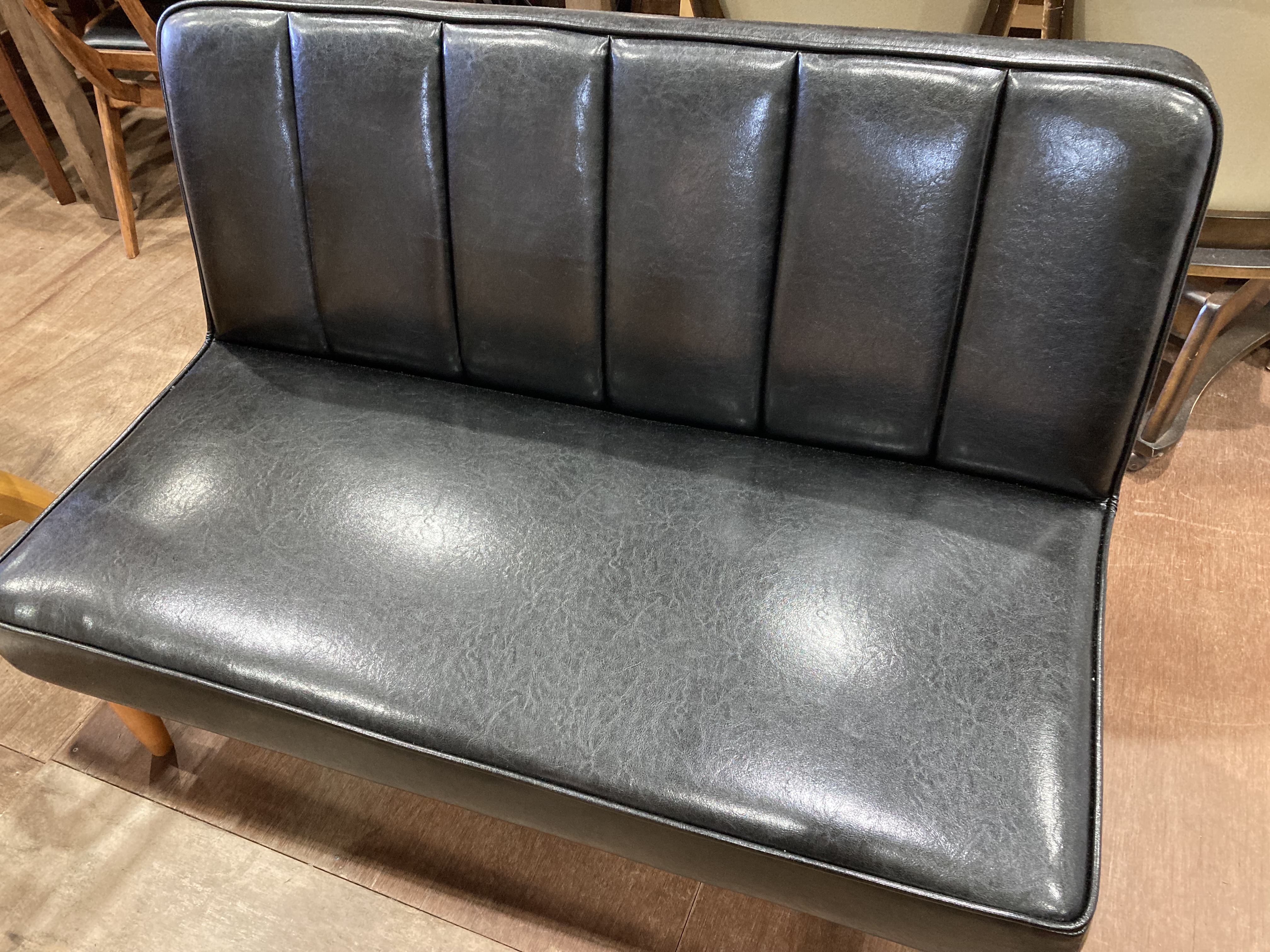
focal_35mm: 28
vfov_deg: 49.7
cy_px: 476
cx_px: 635
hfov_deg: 63.4
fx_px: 1027
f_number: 1.8
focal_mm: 3.99
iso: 320
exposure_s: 1/33
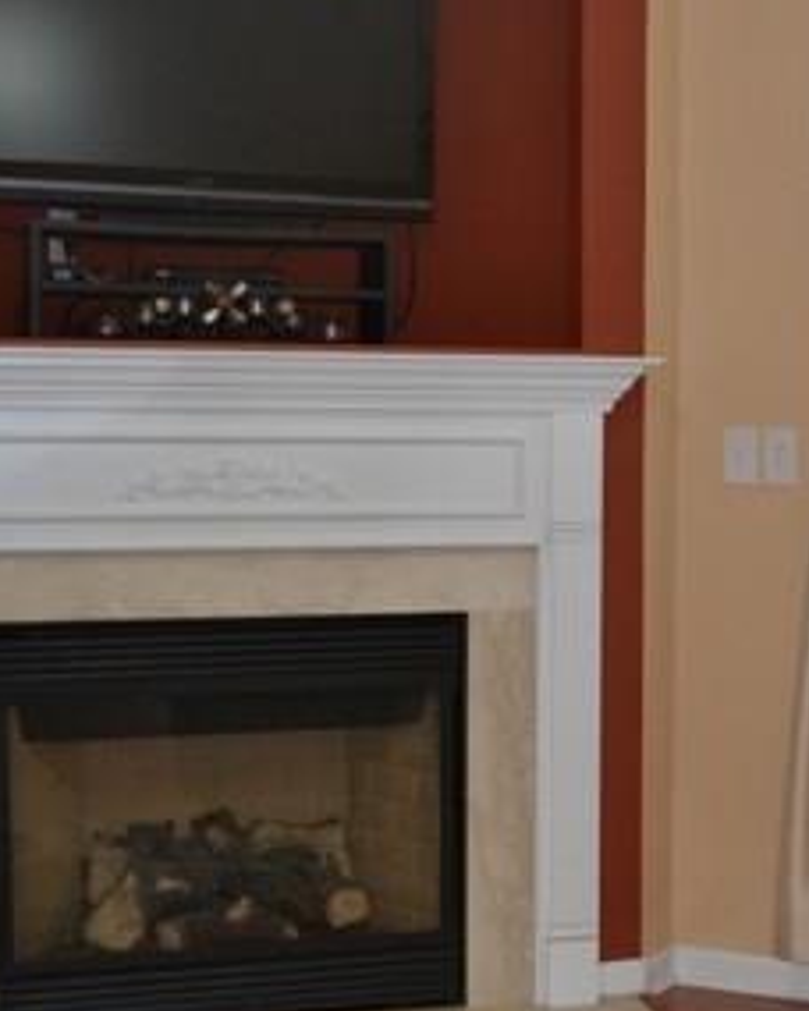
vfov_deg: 25.1
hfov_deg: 19.5
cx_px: 837
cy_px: 555
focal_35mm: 76
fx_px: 2275
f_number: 4
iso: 500
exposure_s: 1/60
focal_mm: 24
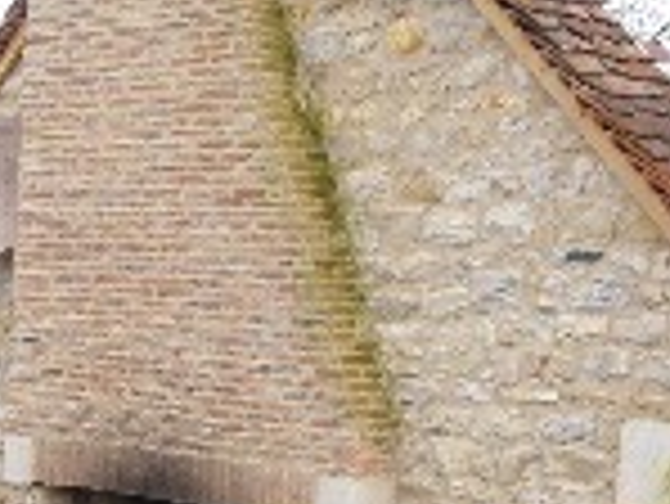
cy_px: 626
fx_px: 1840
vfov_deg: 15.0
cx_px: -274
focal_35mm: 95
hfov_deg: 18.7
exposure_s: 1/100
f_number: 3.2
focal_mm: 4.6
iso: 100
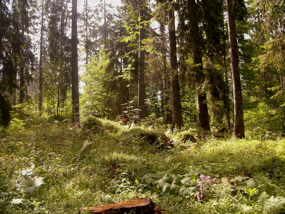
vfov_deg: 37.7
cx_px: 142
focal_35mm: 38
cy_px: 107
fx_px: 313
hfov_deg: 49.0
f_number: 2.8
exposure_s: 1/250
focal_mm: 7.9
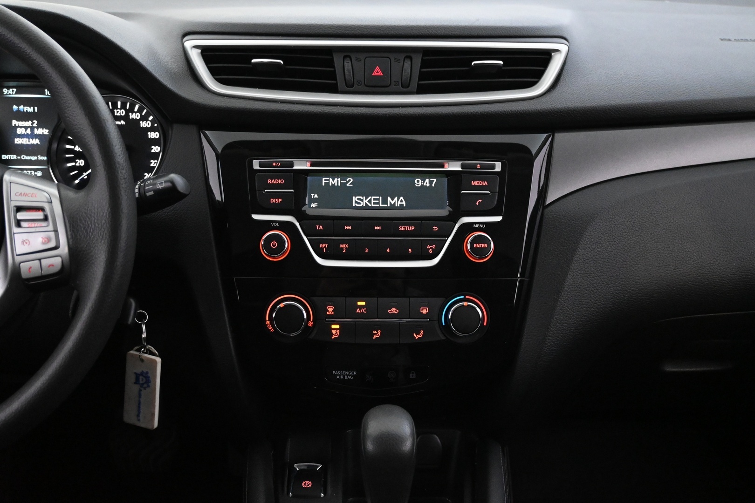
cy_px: 252
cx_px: 378
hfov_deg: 47.2
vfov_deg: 32.4
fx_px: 865
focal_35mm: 41
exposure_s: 1/40
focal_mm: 27.5
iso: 6400
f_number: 4.5
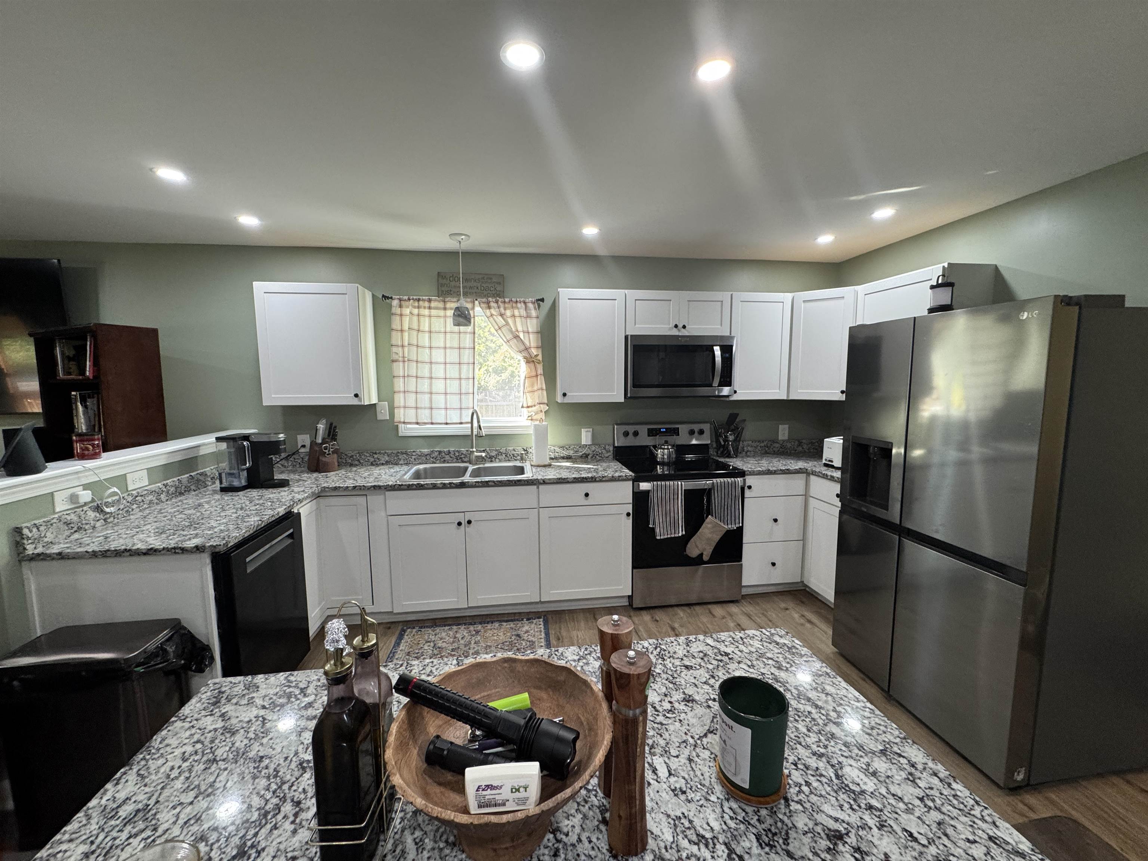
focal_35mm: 14
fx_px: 464
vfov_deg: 85.7
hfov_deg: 102.1
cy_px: 430
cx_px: 574
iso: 200
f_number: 2.2
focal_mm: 2.22
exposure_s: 1/120
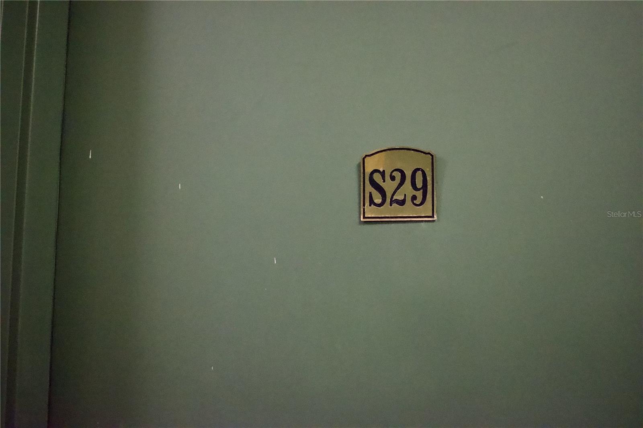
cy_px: 214
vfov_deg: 35.5
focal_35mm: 38
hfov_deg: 51.3
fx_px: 670
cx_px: 322
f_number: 4
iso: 5600
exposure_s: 1/125
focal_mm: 25
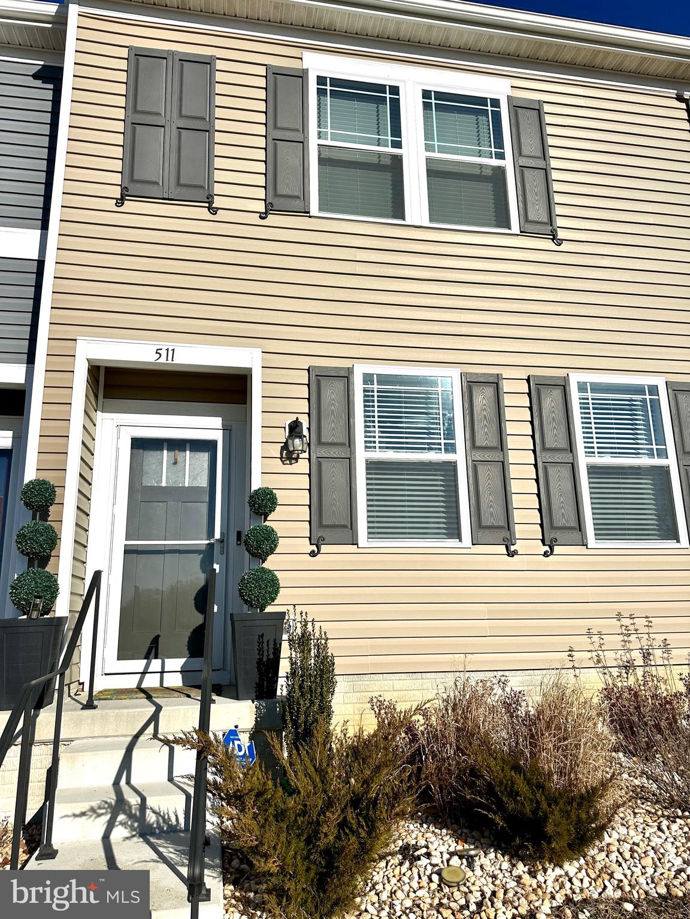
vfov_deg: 71.6
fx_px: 638
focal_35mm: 24
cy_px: 460
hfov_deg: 56.8
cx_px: 345
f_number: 1.78
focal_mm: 6.86
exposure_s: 1/12048
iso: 80
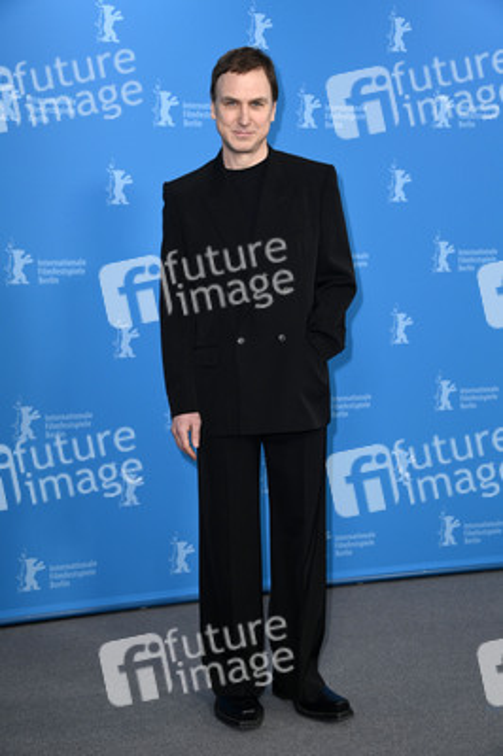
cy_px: 378
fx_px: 1155
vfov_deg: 36.3
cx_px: 252
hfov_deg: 24.6
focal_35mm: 55
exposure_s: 1/250
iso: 1250
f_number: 5.6
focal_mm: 55
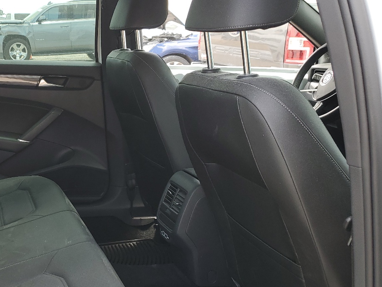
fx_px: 497
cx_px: 61
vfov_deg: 32.1
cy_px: 171
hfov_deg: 39.9
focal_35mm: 45
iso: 50
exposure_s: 1/233
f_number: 1.5
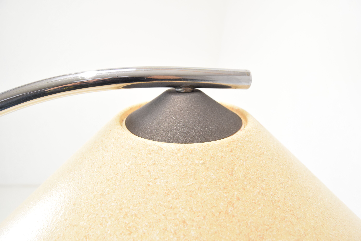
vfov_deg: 45.7
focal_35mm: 28
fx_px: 286
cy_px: 120
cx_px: 180
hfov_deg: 64.5
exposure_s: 1/125
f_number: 5.6
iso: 1600
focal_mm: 19
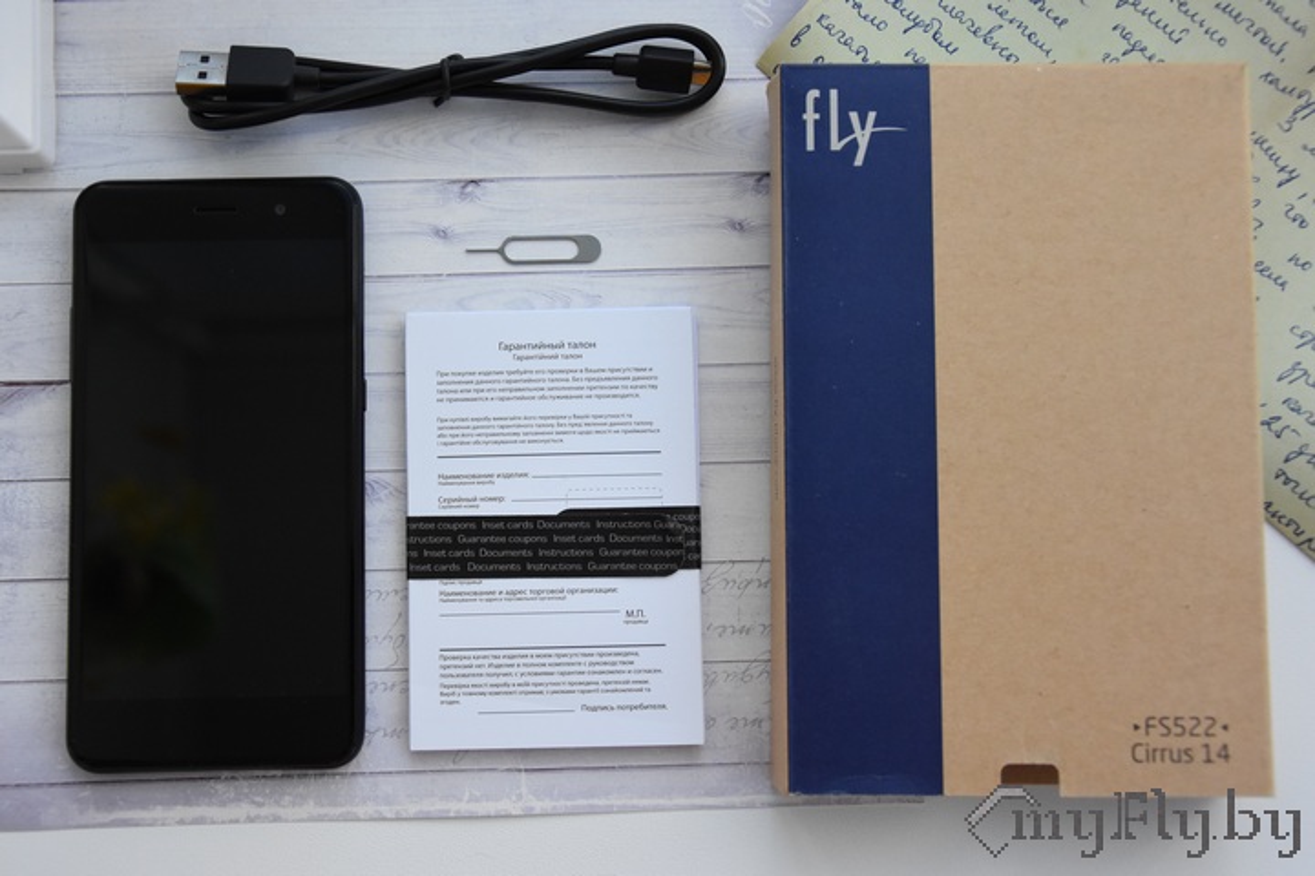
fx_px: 1753
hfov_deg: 41.1
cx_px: 658
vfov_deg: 28.1
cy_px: 438
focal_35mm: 48
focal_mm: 32
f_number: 4.2
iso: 2000
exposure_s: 1/3200
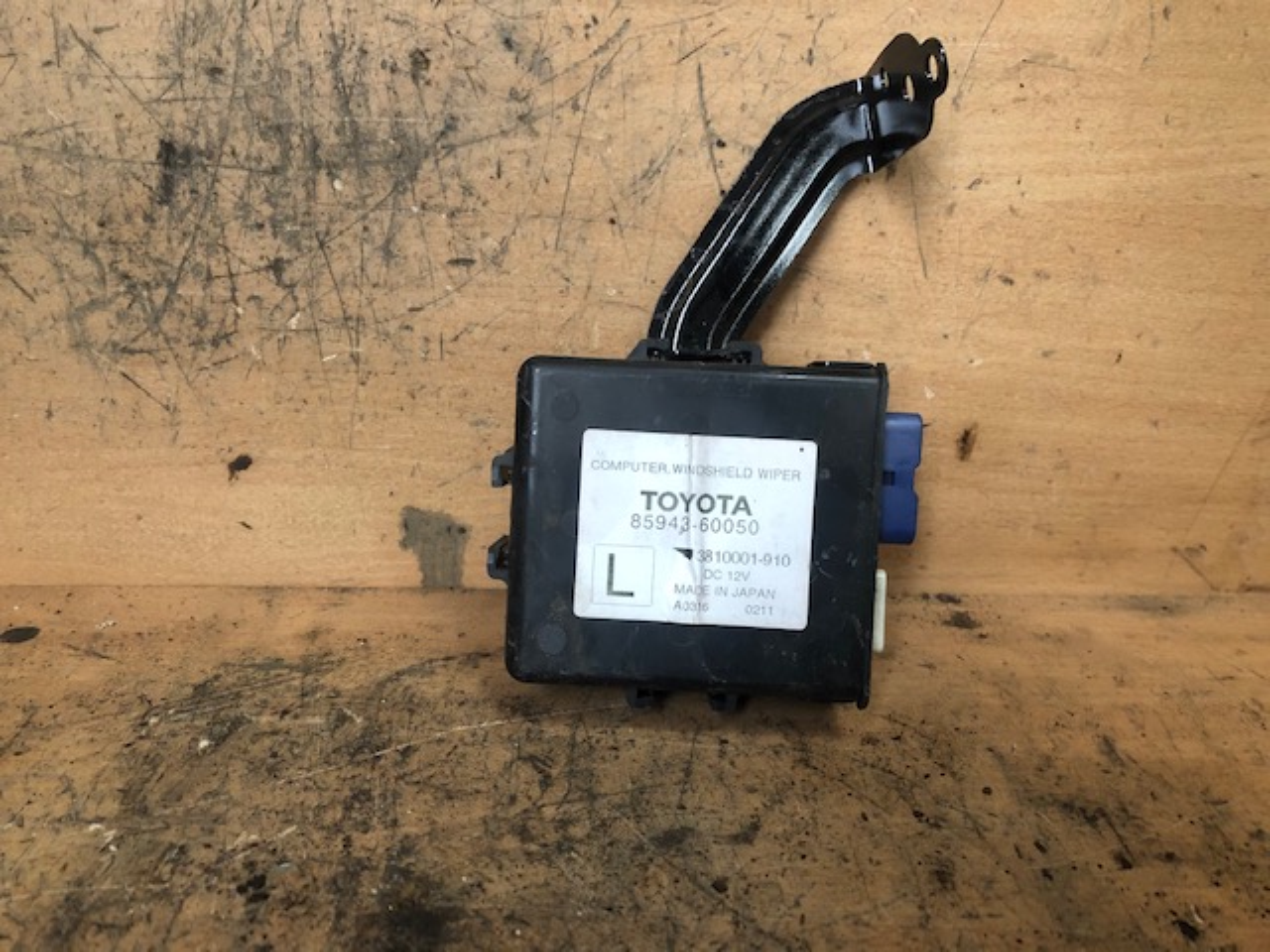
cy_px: 476
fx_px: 1027
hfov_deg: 63.4
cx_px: 635
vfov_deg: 49.7
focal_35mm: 28
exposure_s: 1/11
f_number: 1.8
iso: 100
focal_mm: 4
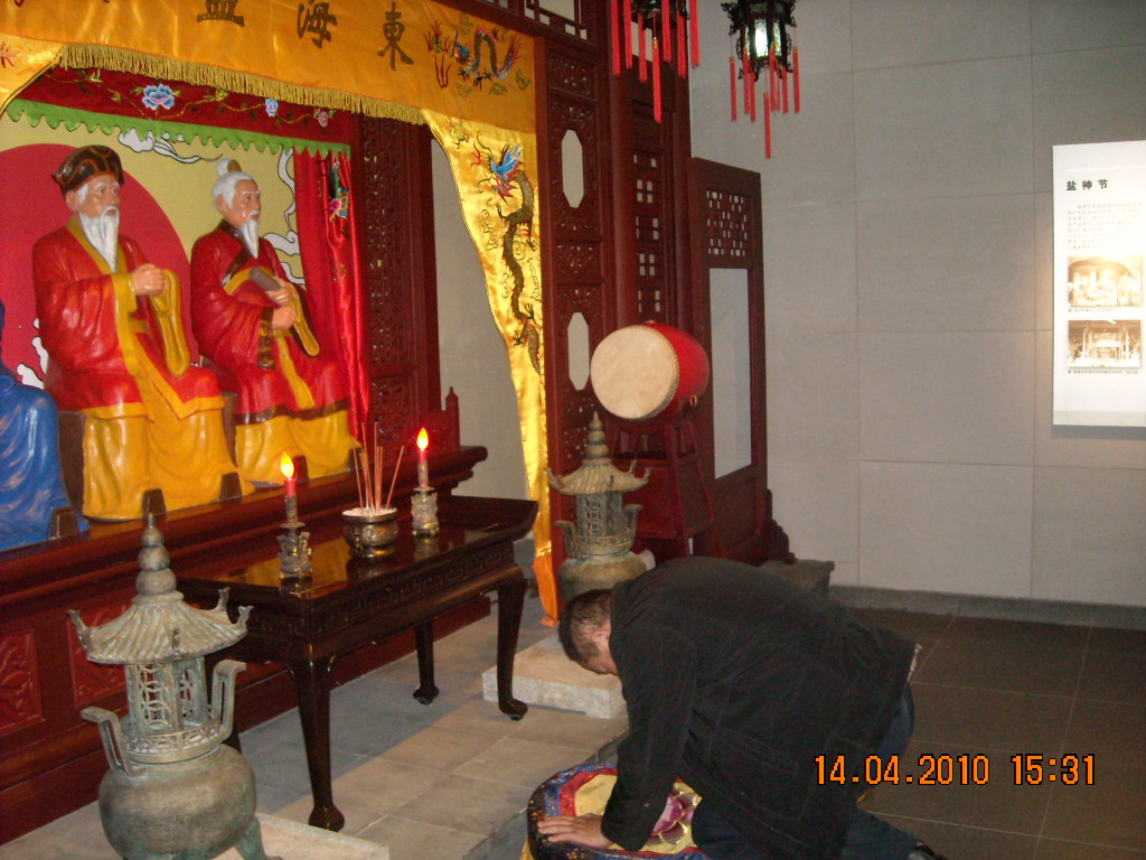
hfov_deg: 52.6
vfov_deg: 40.7
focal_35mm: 35
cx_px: 573
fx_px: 1159
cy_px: 430
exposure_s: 1/60
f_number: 2.8
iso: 541
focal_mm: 5.7
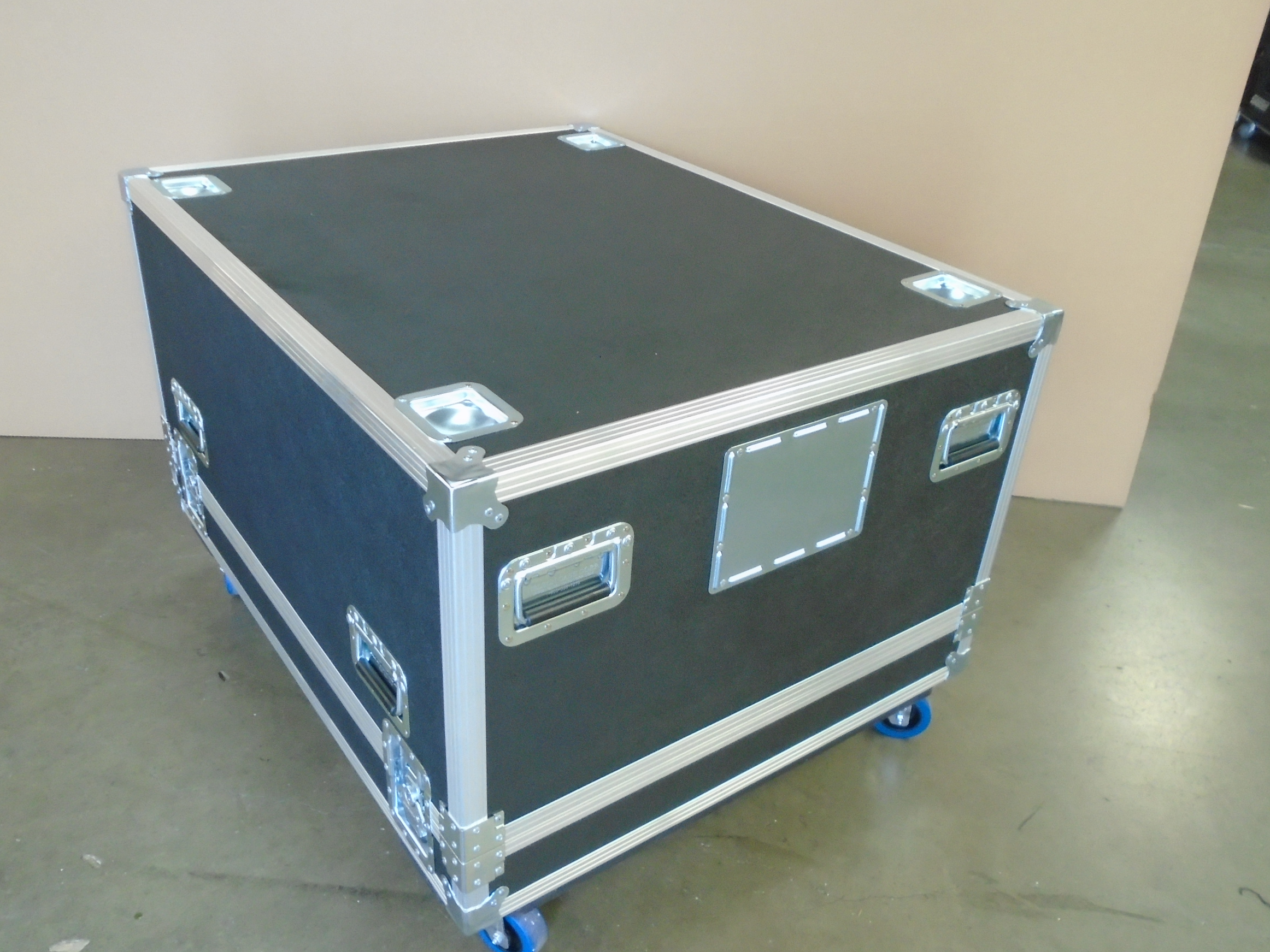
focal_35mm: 29
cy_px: 499
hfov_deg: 61.7
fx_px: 1064
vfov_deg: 48.2
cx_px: 627
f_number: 3.2
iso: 400
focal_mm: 4.6
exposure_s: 1/10
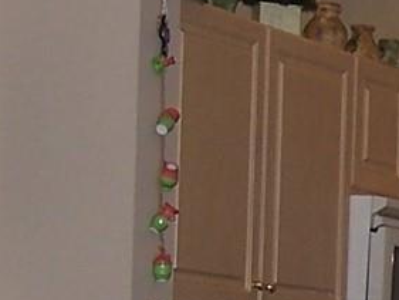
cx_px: 679
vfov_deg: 6.8
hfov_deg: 8.8
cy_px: 375
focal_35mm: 216
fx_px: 2491
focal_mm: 6.3
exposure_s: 1/60
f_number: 2.8
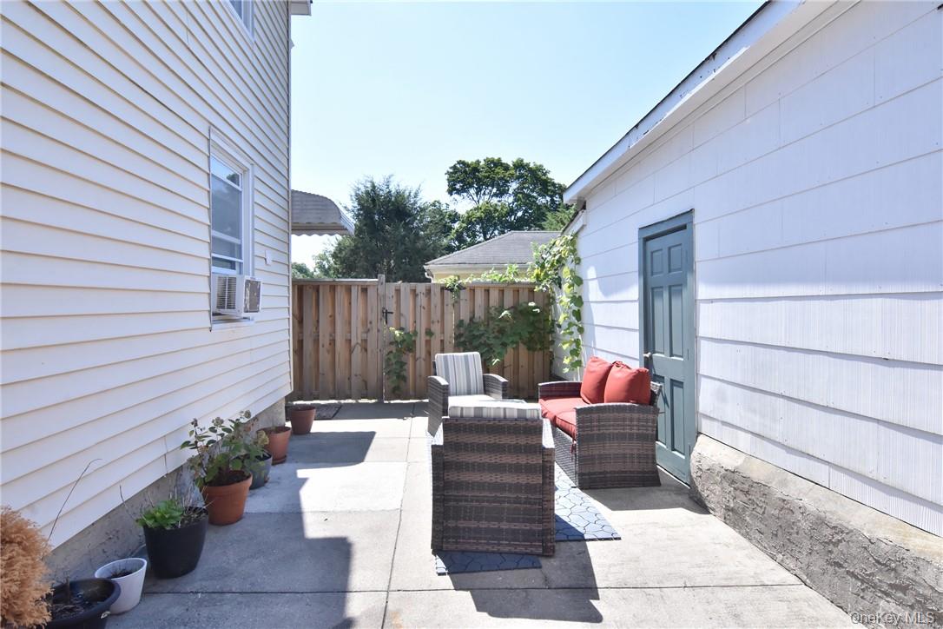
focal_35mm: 18
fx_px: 471
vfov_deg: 67.4
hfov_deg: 90.0
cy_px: 314
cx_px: 472
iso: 800
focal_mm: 12
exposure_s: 1/400
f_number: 16
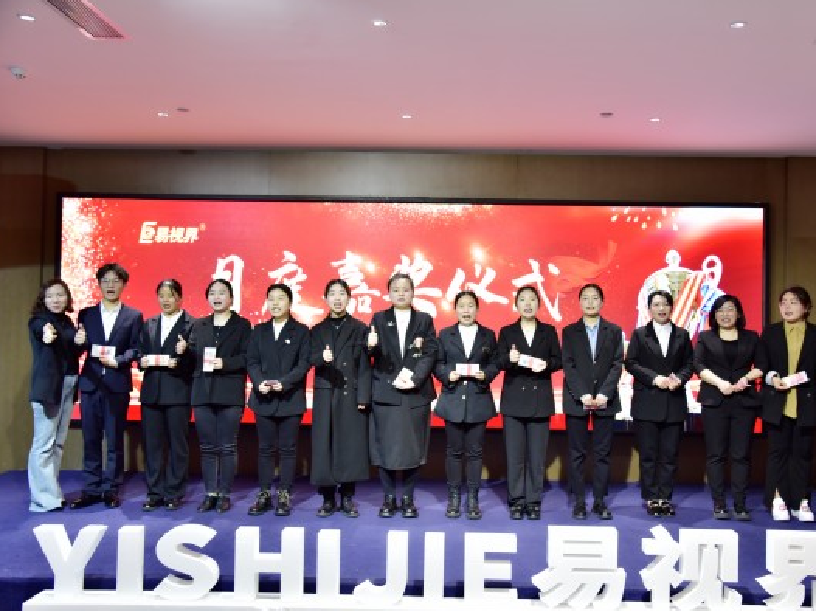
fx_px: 801
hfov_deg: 53.9
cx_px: 451
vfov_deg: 41.8
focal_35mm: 34
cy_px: 306
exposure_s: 1/60
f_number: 4.5
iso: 1600
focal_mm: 31
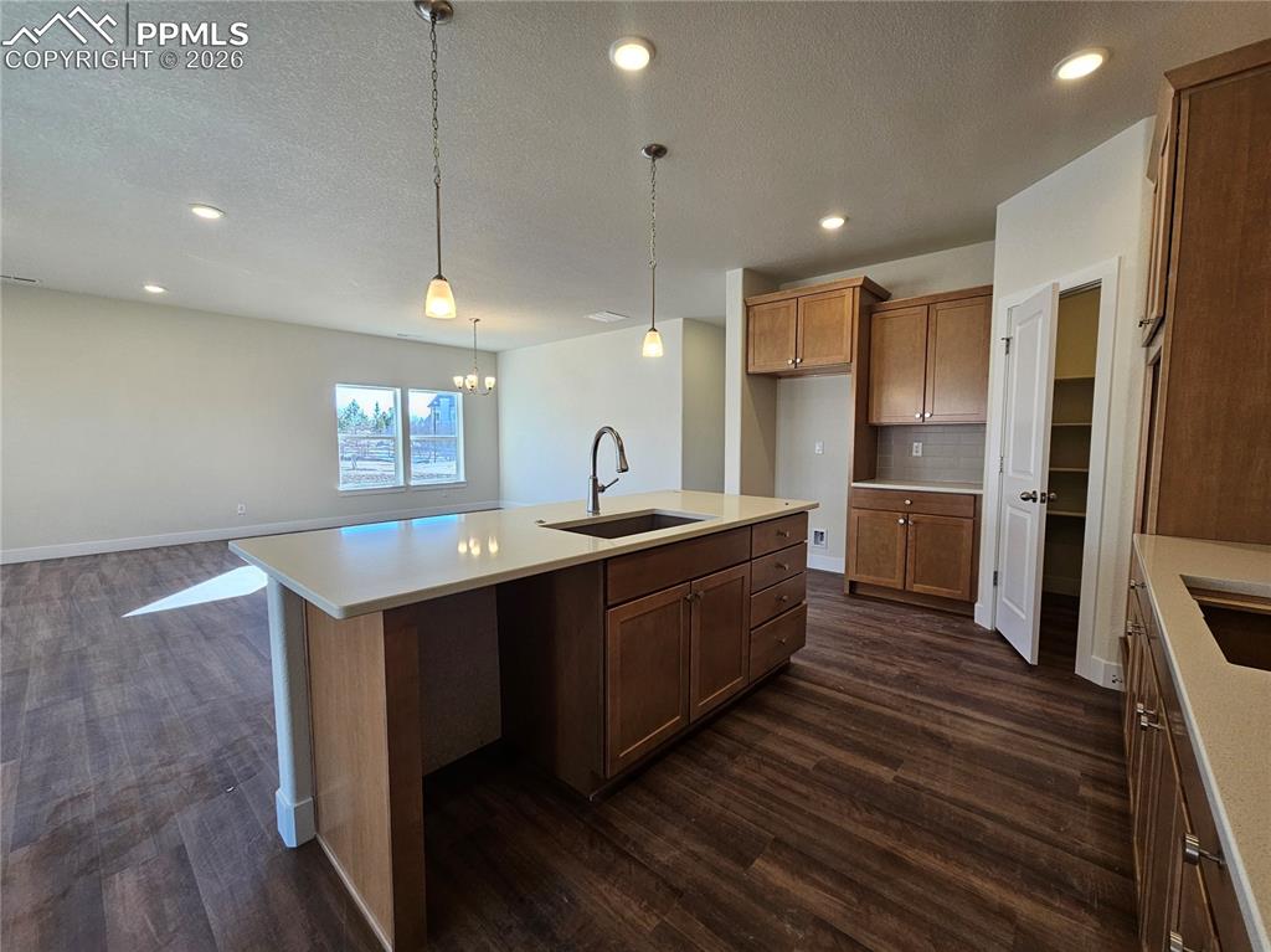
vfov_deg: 89.9
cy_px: 476
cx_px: 636
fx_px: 477
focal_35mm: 13
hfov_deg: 106.2
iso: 80
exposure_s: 1/120
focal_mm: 2.2
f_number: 2.2
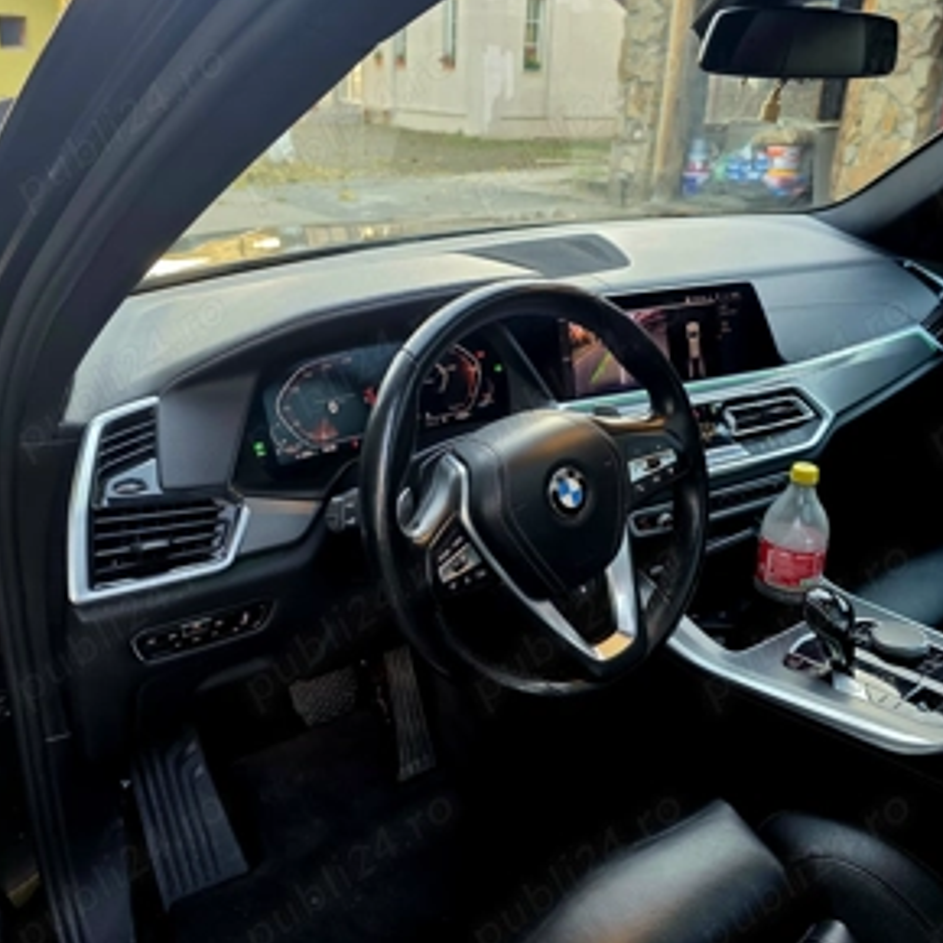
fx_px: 863
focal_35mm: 28
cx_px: 462
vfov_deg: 57.2
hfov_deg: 57.3
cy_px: 429
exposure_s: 1/61.3
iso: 100
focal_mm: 6.3
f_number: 1.7
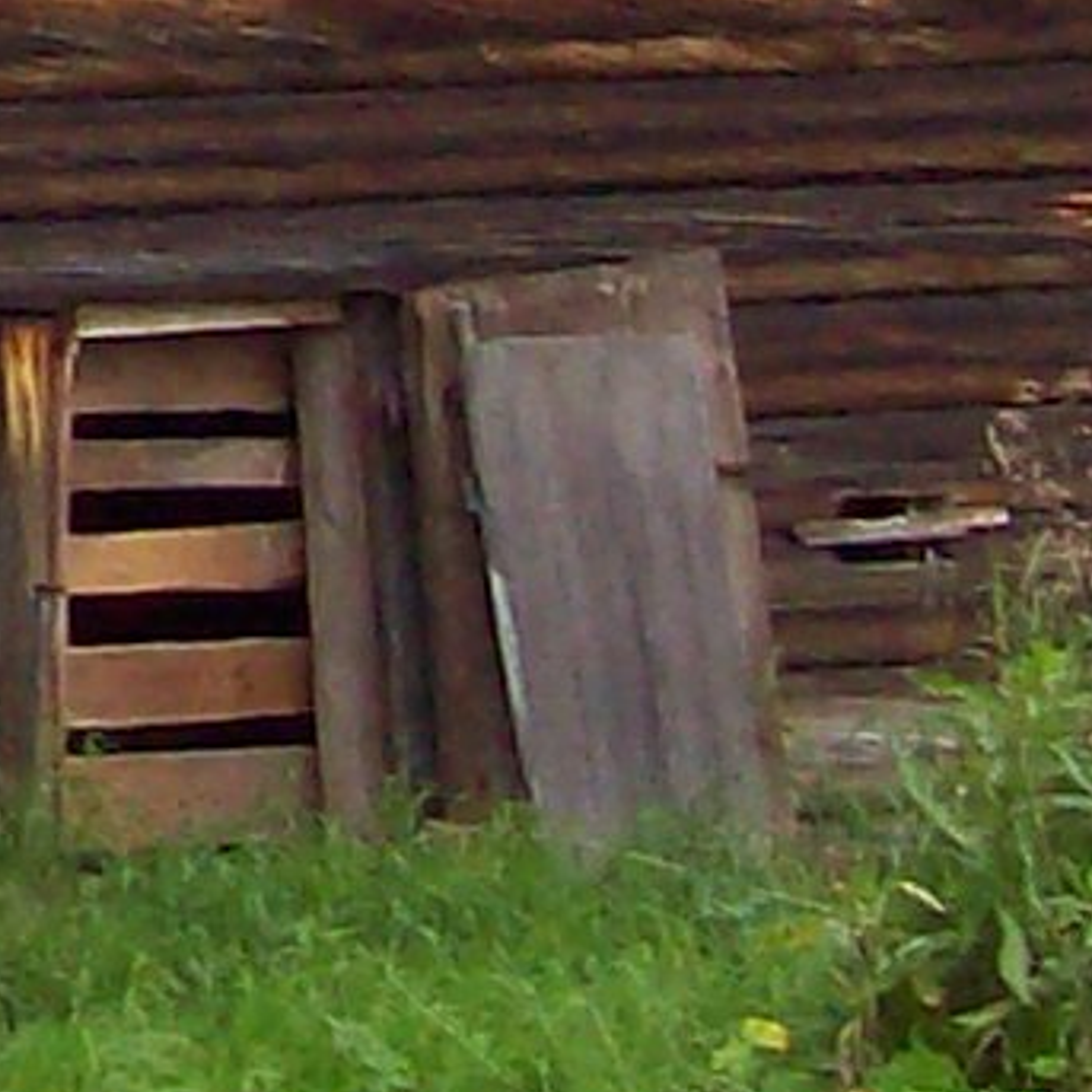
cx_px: -1706
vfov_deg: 6.4
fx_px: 9422
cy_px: -1067
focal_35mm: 264
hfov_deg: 6.3
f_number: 2.7
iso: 80
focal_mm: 6
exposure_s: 1/443
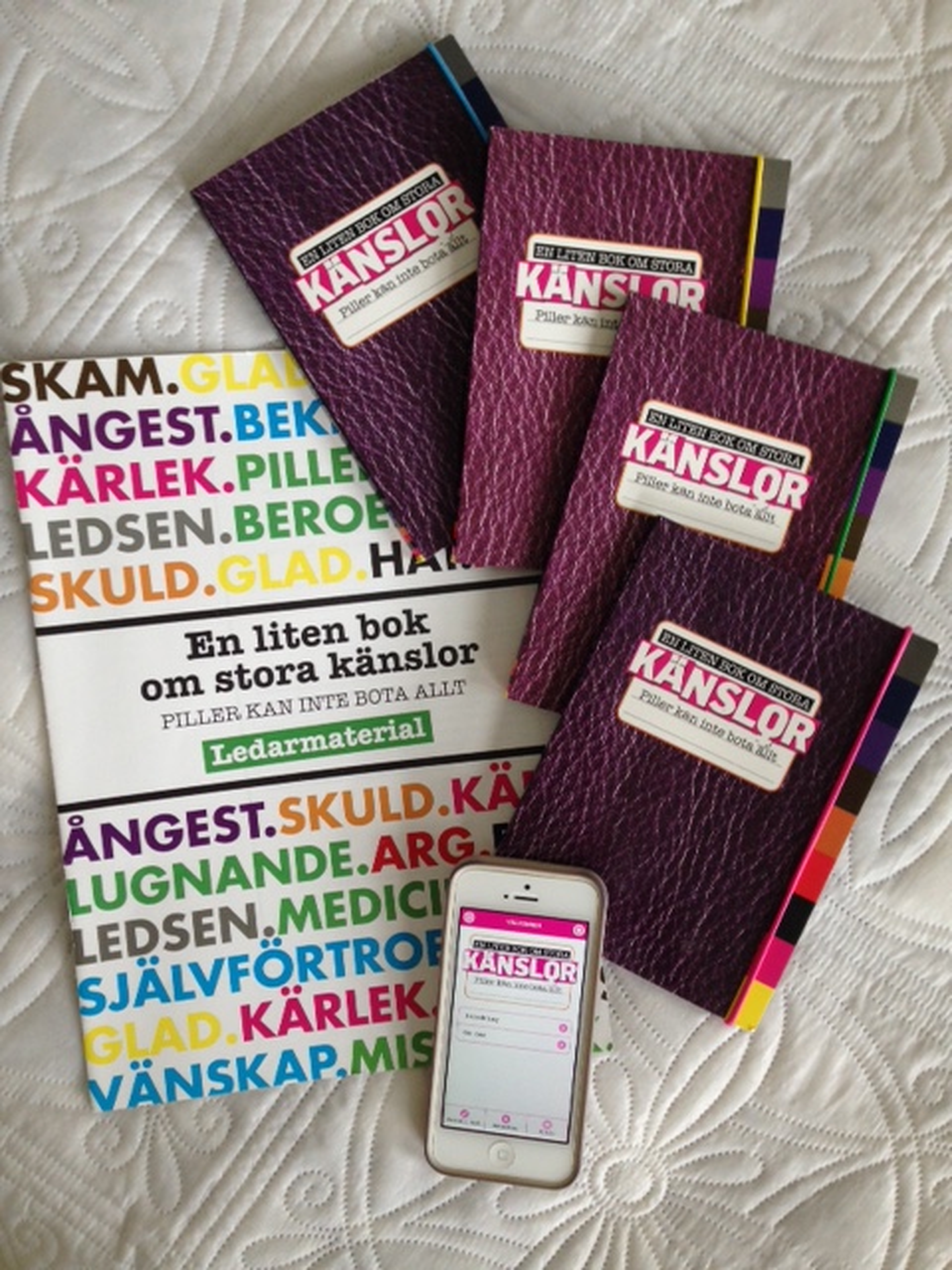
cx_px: 476
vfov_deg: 55.4
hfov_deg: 42.9
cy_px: 635
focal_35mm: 33
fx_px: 1210
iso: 64
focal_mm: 4.12
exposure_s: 1/20
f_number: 2.4
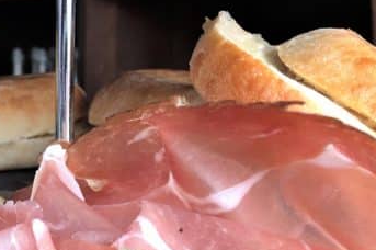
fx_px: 710
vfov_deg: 20.0
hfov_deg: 27.7
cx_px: -10
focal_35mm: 68
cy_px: 130
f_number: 1.8
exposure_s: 1/25
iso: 40
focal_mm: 3.99
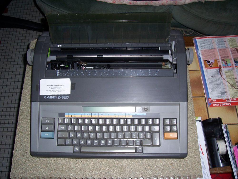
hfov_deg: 54.0
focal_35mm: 34
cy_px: 90
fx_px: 234
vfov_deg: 41.8
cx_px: 119
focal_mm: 5.6
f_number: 2.7
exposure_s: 1/60
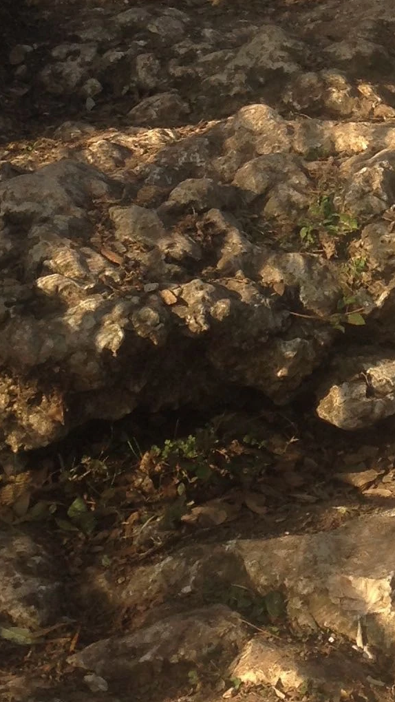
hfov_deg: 10.3
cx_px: 539
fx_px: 2141
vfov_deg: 18.2
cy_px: 32
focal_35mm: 115
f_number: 2.4
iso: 50
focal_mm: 4.12
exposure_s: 1/279
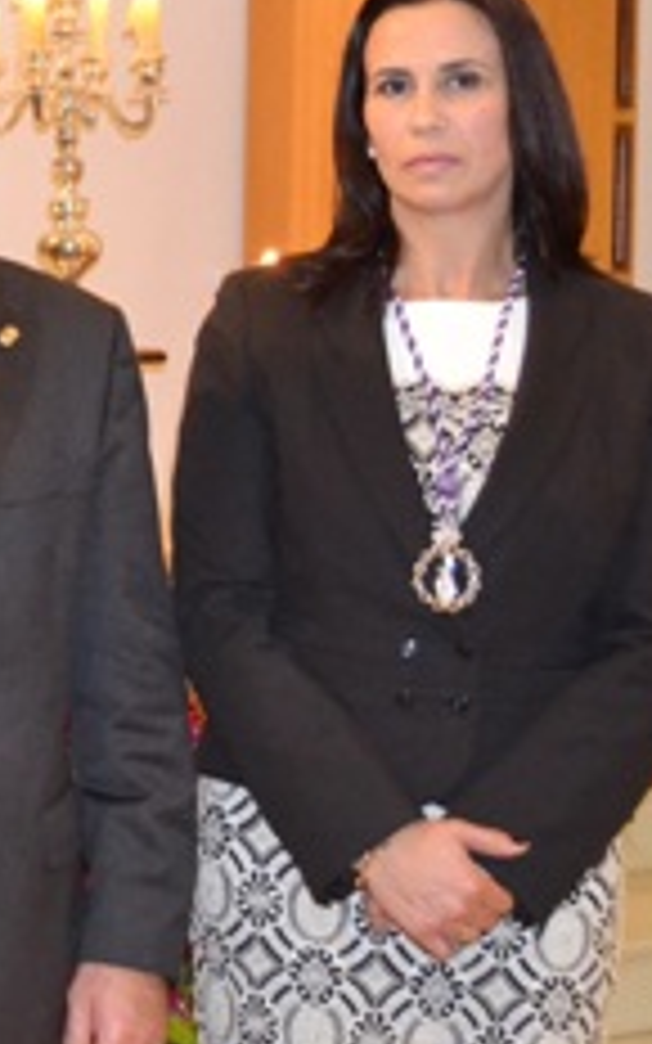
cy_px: 281
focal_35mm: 93
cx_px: -468
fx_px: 2644
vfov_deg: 22.1
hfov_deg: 12.9
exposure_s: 1/60
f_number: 3.5
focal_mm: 22
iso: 3200
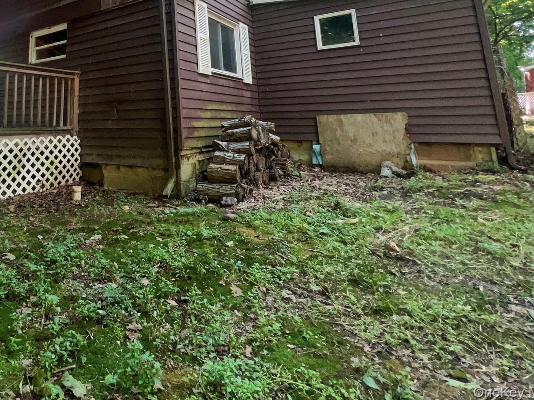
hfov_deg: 69.4
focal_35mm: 22
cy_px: 64
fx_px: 339
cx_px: 111
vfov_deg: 55.5
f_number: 1.8
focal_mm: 1.57
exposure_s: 1/110
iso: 80
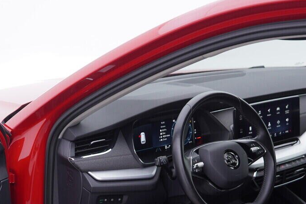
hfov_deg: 26.6
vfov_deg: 17.6
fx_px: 646
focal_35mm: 76
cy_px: 191
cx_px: 141
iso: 125
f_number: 3.2
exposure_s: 1/50
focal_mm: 24
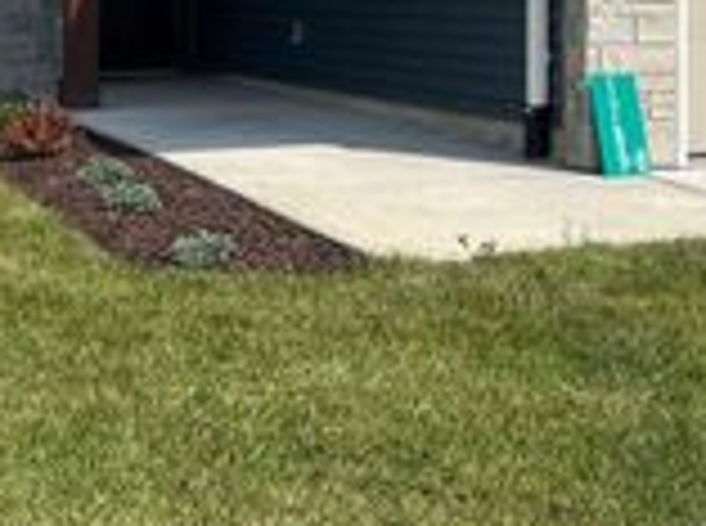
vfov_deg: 17.1
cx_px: 432
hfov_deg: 23.6
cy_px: -74
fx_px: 1689
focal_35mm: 83
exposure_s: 1/4651
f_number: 1.6
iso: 50
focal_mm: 5.1
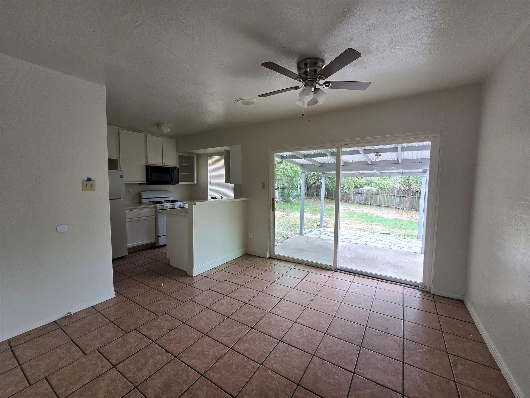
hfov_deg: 106.2
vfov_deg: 89.9
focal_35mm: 13
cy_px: 199
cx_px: 265
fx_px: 199
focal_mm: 2.2
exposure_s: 1/120
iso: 80
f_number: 2.2
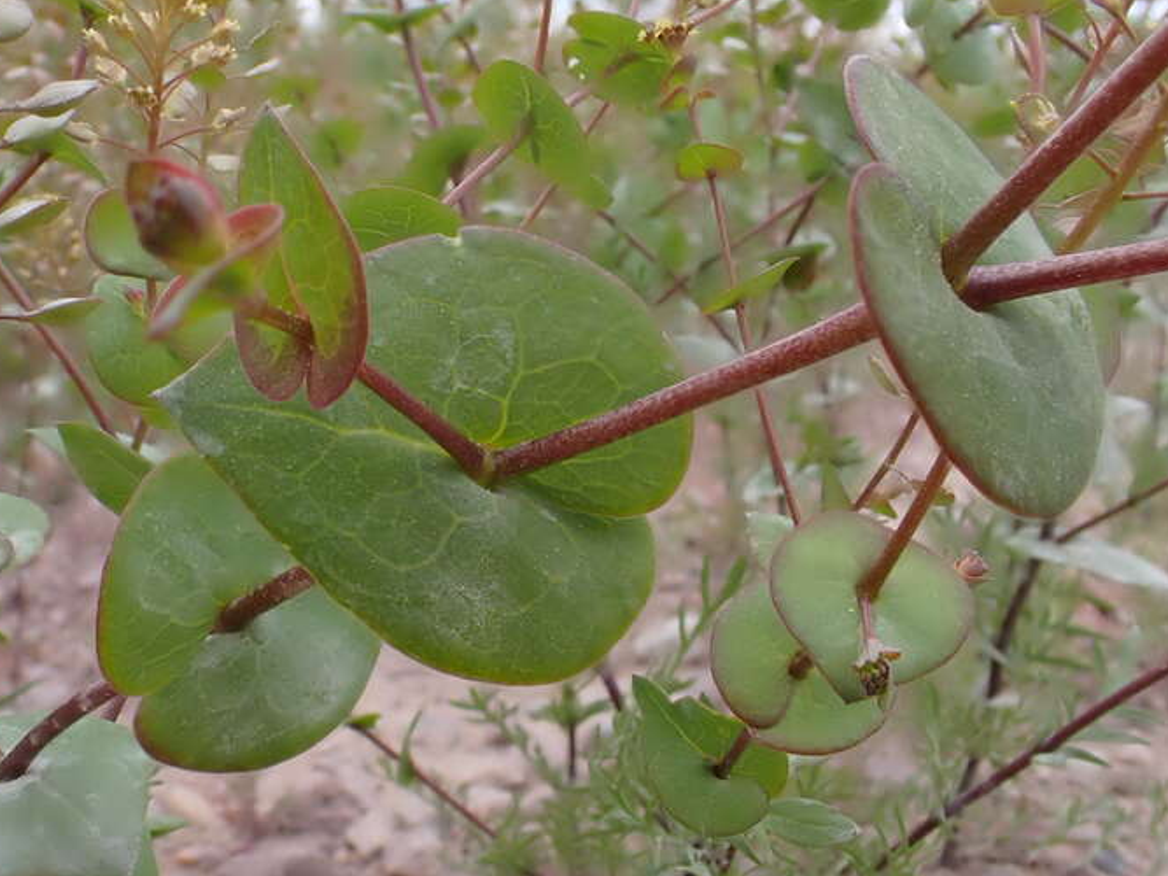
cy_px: 436
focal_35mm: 36
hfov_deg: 51.2
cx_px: 506
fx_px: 1214
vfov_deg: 39.6
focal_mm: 5.4
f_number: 3.2
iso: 100
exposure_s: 1/400
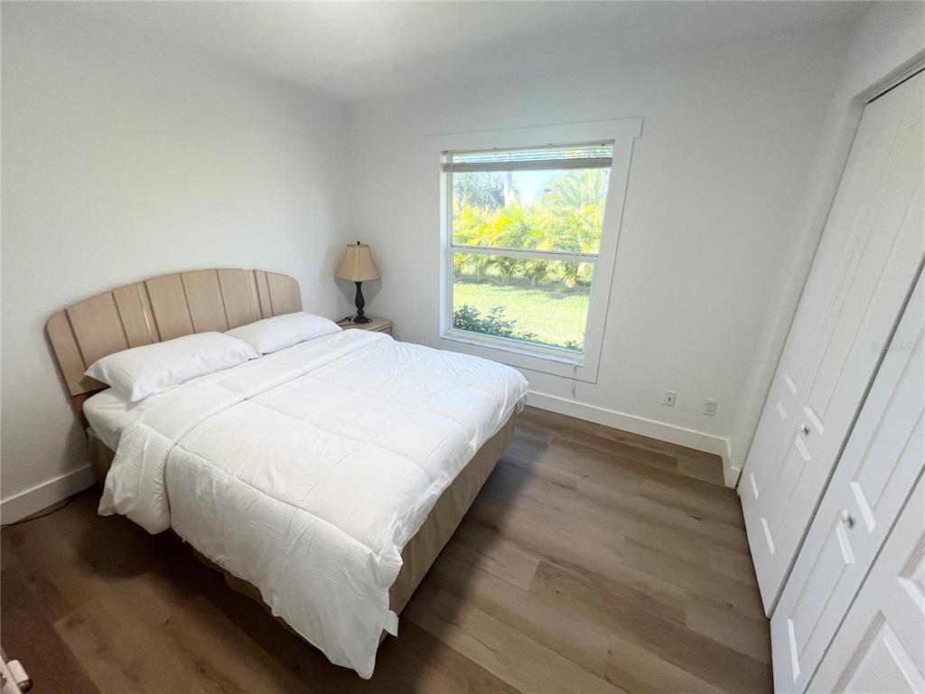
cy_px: 347
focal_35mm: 13
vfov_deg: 89.9
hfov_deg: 106.2
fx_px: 347
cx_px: 462
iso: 80
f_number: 1.8
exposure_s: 1/120
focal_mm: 1.57
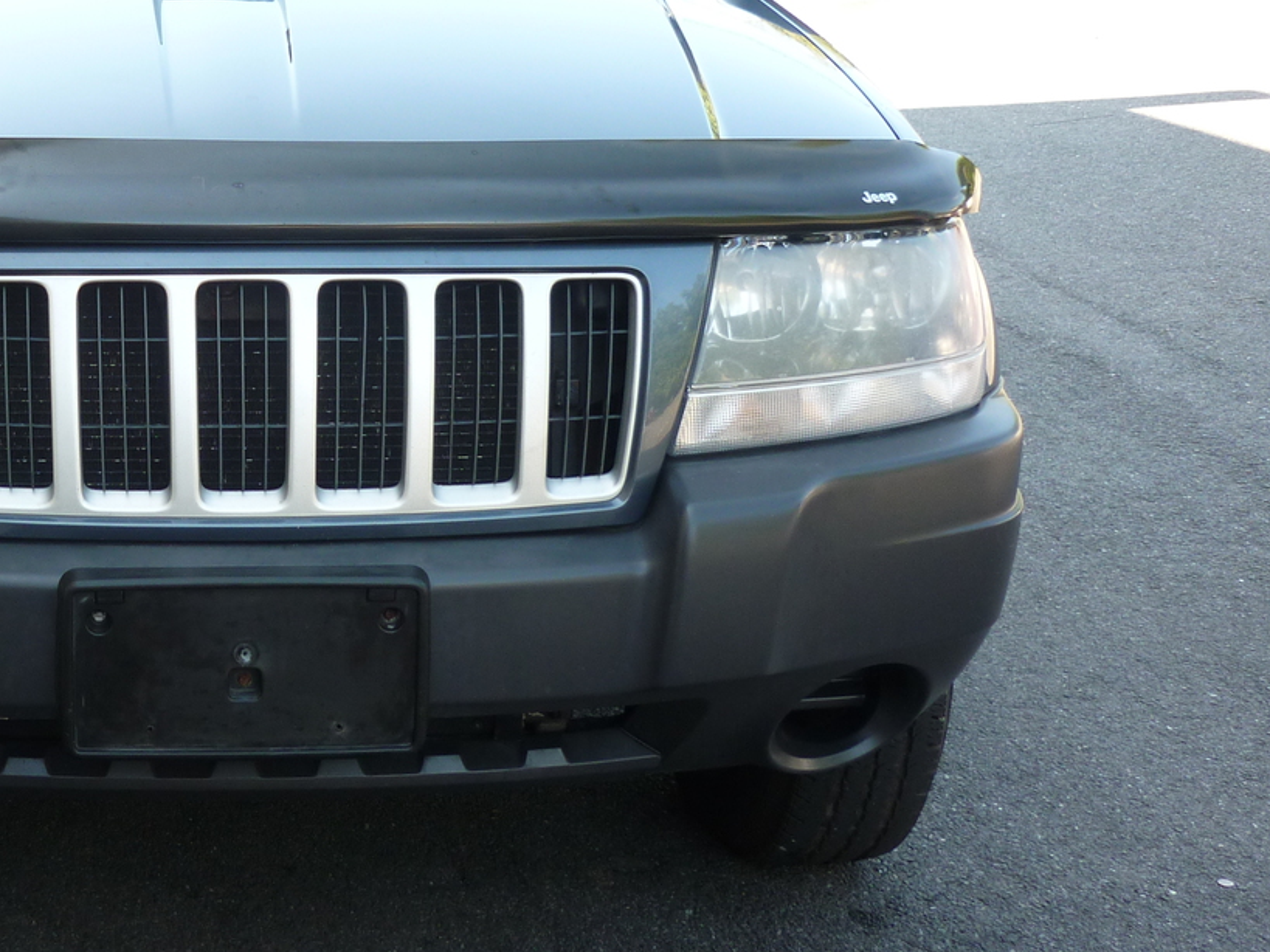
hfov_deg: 31.9
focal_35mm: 58
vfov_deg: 25.0
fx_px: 2128
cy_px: 273
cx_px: 174
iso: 80
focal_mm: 5.5
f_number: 2.8
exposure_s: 1/80
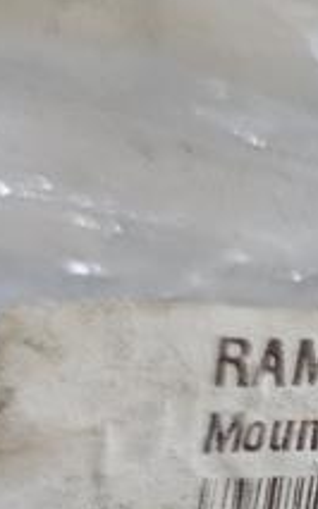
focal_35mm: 88
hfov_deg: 13.2
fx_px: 1221
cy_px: 554
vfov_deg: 22.3
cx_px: 598
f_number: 1.8
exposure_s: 1/50
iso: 640
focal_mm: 5.4
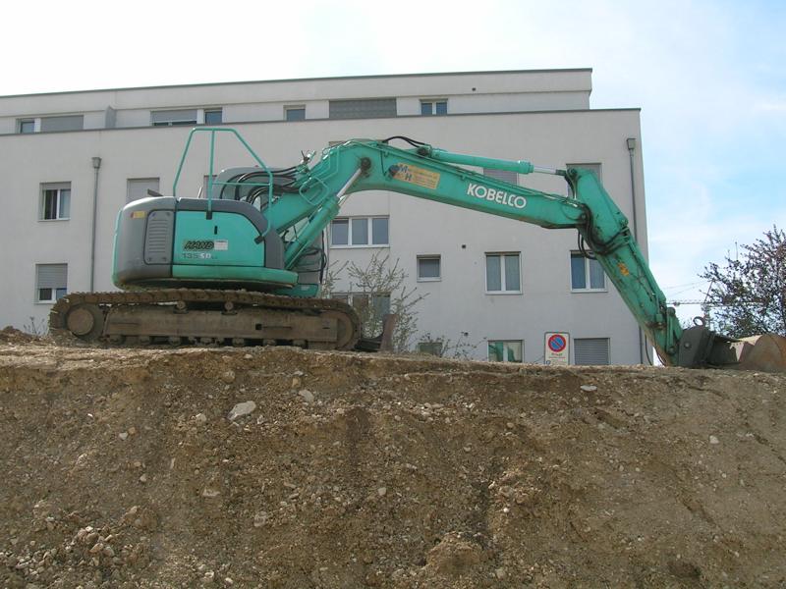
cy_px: 294
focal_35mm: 44
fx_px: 999
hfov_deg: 42.9
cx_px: 393
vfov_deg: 32.9
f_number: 5.1
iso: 50
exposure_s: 1/364
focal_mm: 6.7
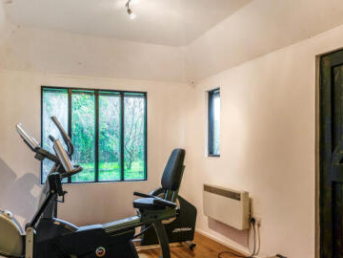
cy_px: 201
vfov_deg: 47.4
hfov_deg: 63.4
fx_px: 277
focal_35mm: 28
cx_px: 185
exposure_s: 1/15
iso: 500
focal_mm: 16
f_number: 6.3
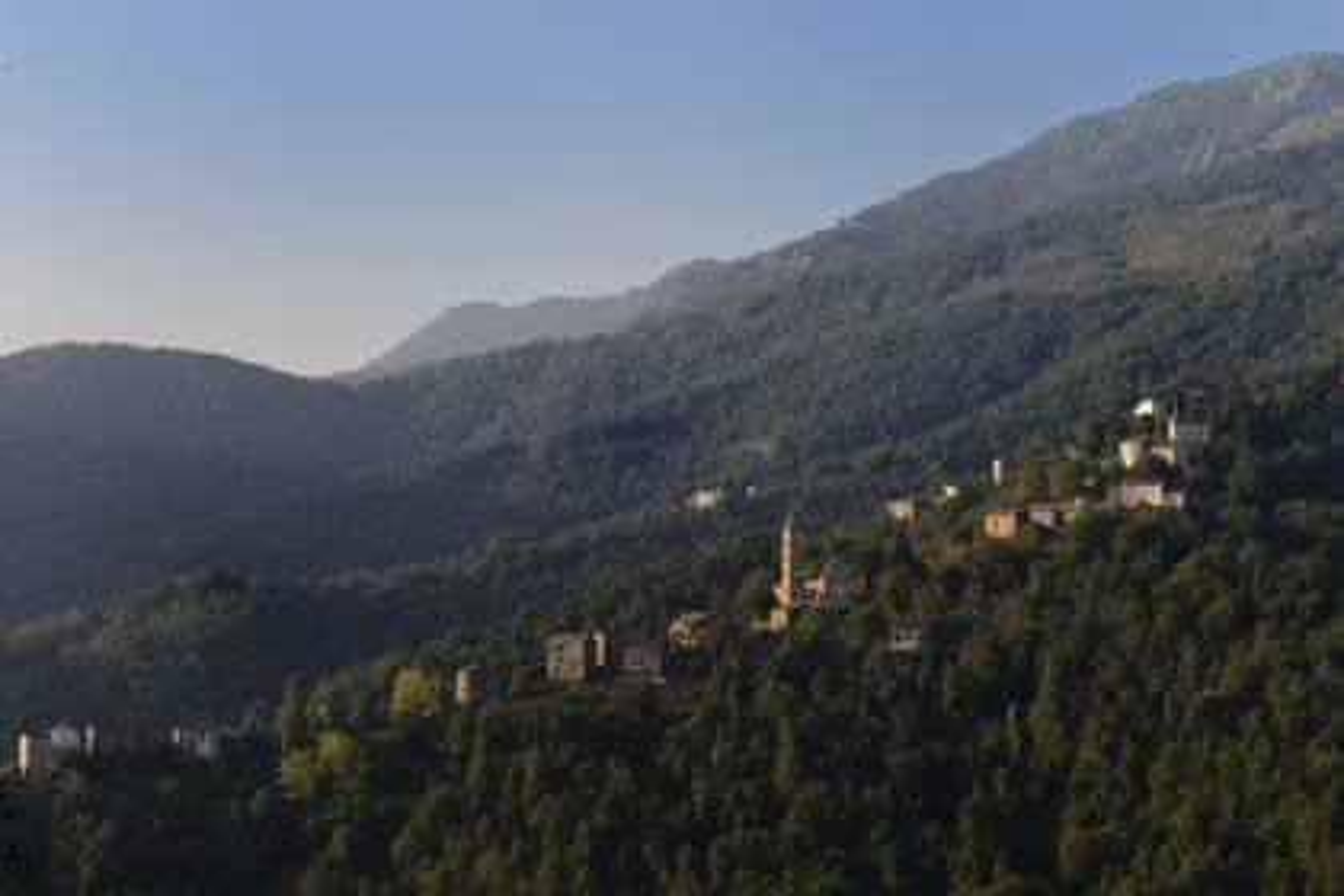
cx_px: 672
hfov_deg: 28.8
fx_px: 2613
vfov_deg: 19.5
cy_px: 448
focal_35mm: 70
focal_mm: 70
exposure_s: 1/200
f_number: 13
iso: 400
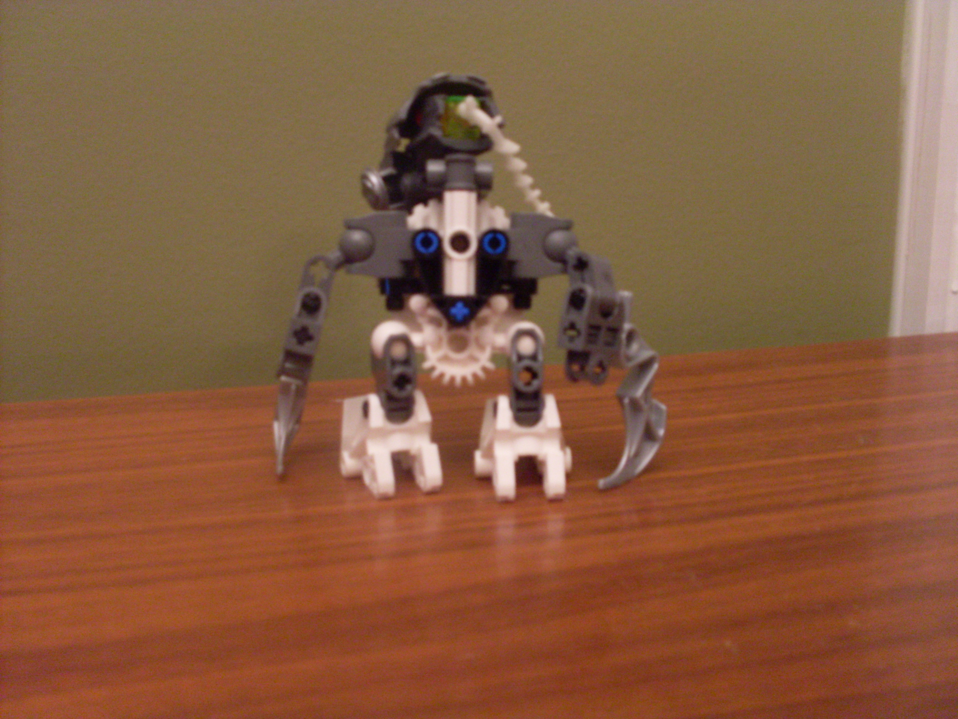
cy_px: 360
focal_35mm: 38
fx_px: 1052
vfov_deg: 37.7
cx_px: 479
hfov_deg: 49.0
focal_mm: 6.3
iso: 200
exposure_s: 1/3
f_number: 2.8
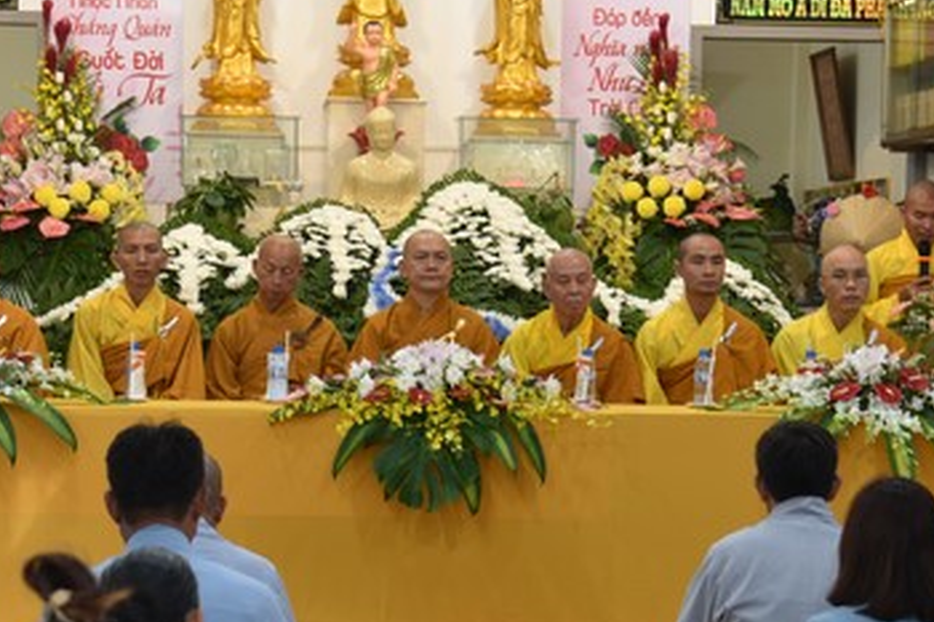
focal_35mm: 93
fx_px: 2412
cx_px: 408
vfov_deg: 14.7
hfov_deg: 21.9
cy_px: 323
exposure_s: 1/60
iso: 400
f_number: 4
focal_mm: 50
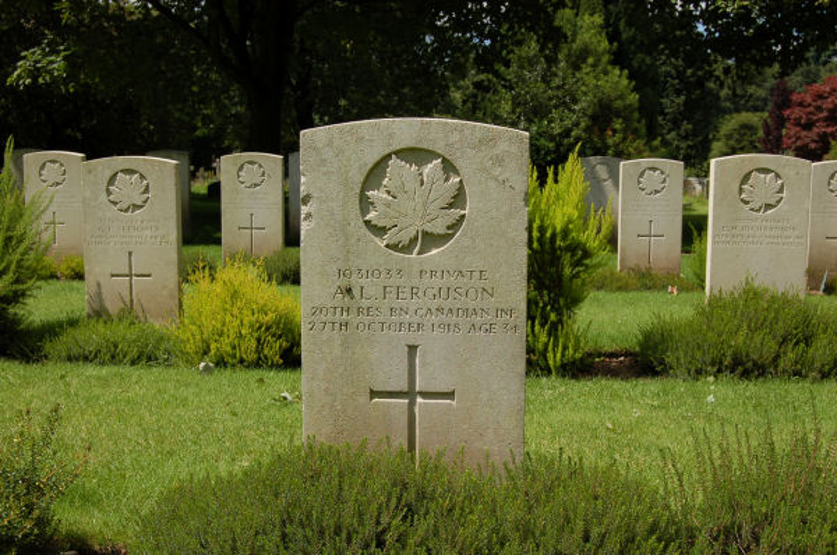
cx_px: 418
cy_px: 278
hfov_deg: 41.2
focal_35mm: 48
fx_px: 1114
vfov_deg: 28.0
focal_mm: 32
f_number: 10
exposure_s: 1/320
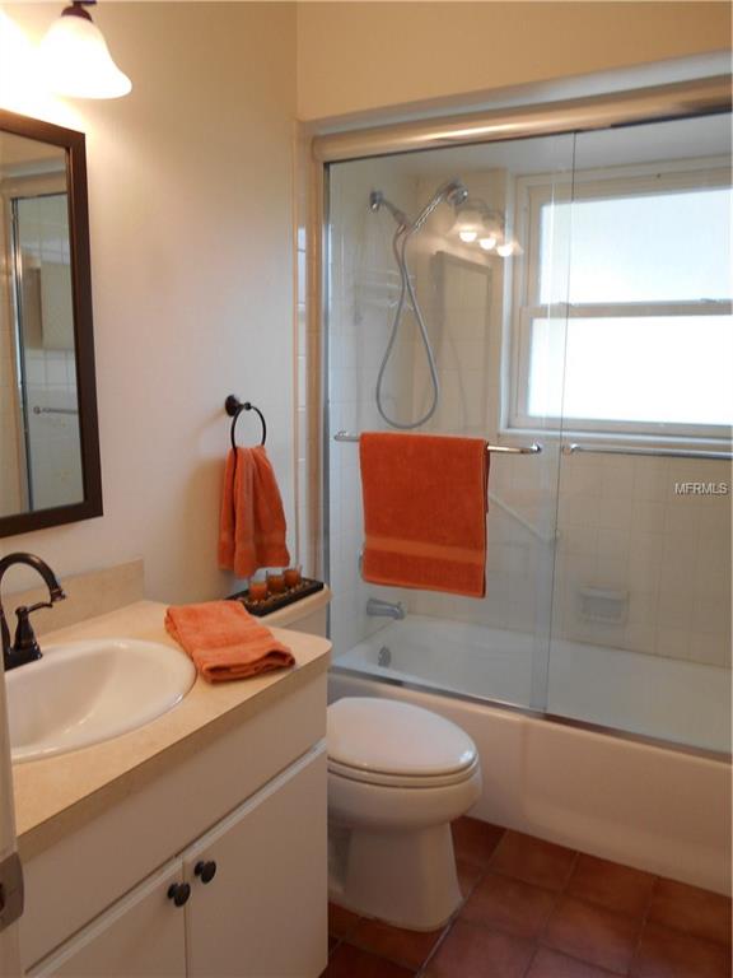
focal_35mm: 26
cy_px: 489
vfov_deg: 67.3
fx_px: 734
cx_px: 366
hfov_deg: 53.1
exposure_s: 1/30
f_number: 3.2
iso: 80
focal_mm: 4.6
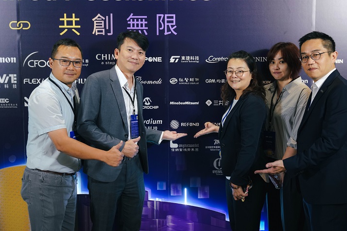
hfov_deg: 44.4
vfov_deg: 30.5
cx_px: 193
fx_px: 424
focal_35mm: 44
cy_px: 106
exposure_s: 1/160
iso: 2000
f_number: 3.5
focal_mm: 39
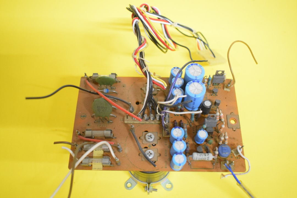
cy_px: 99
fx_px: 297
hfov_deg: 53.1
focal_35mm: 36
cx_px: 148
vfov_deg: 36.9
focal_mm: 24
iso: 3200
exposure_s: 1/100
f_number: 3.8
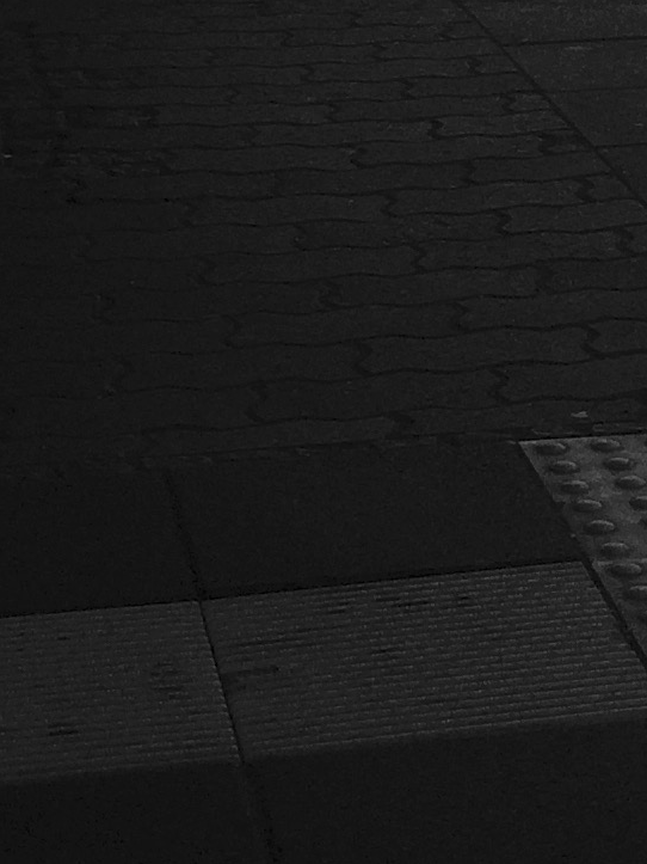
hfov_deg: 11.1
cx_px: 762
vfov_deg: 14.3
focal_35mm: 131
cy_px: -308
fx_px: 3266
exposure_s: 1/1325
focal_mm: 4.15
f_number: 2.2
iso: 32
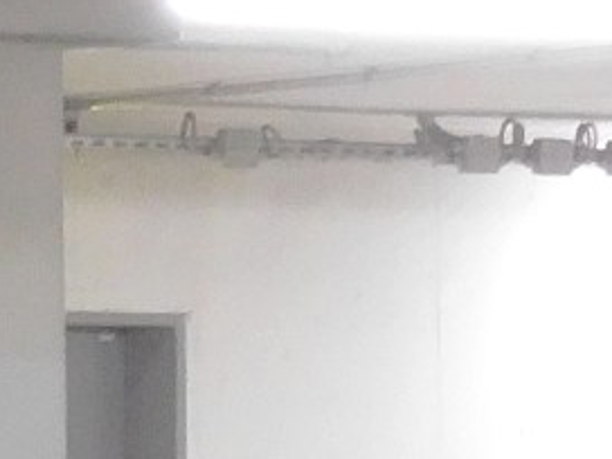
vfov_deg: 2.5
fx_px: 10661
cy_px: 982
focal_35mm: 603
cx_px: 1325
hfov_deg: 3.3
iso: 500
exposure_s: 1/8
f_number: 4.9
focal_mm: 14.5
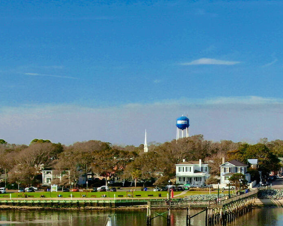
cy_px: 245
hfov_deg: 14.4
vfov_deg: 11.4
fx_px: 1122
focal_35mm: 134
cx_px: 173
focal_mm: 8.6
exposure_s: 1/40
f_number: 3.8
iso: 100
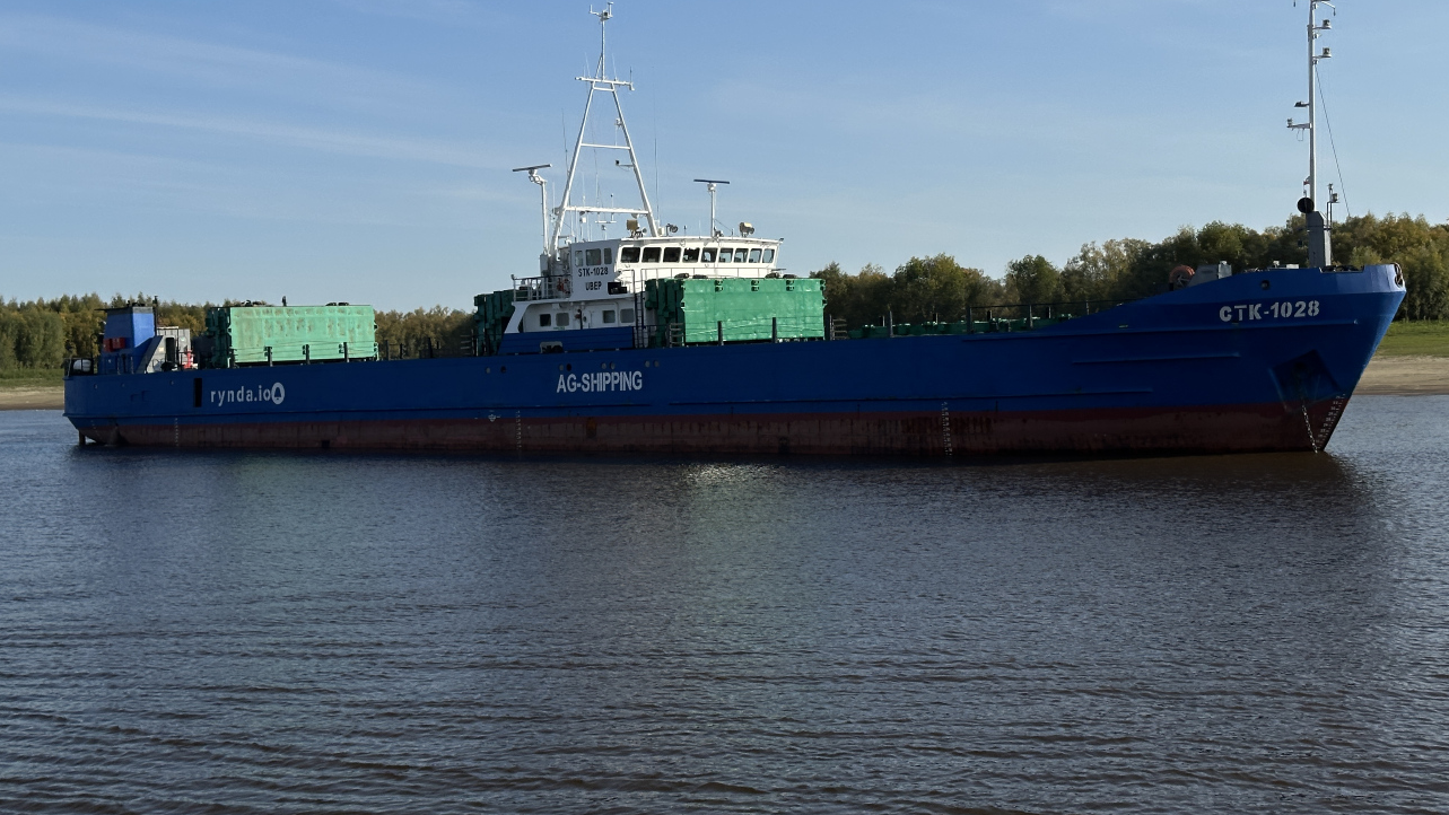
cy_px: 323
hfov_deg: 39.2
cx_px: 724
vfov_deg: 22.6
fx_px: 2037
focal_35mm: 53
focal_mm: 6.86
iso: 64
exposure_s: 1/6211
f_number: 1.78
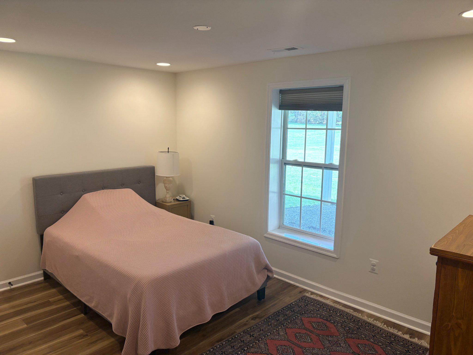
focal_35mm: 26
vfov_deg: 53.1
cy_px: 178
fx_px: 355
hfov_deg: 67.3
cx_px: 236
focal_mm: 5.96
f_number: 1.6
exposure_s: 1/124
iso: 125
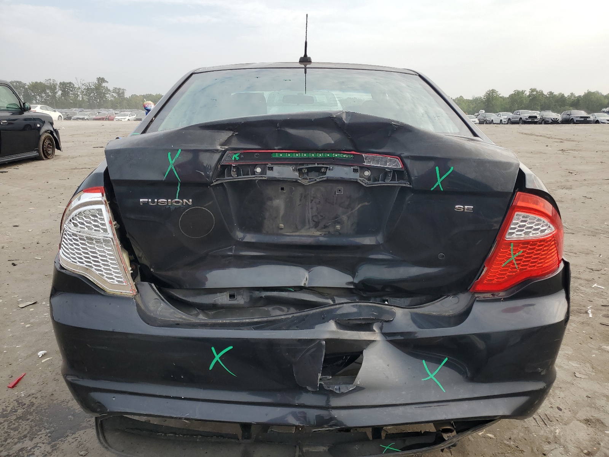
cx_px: 304
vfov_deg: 53.1
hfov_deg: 67.3
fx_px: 457
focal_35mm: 26
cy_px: 228
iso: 50
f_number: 1.5
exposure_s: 1/1250
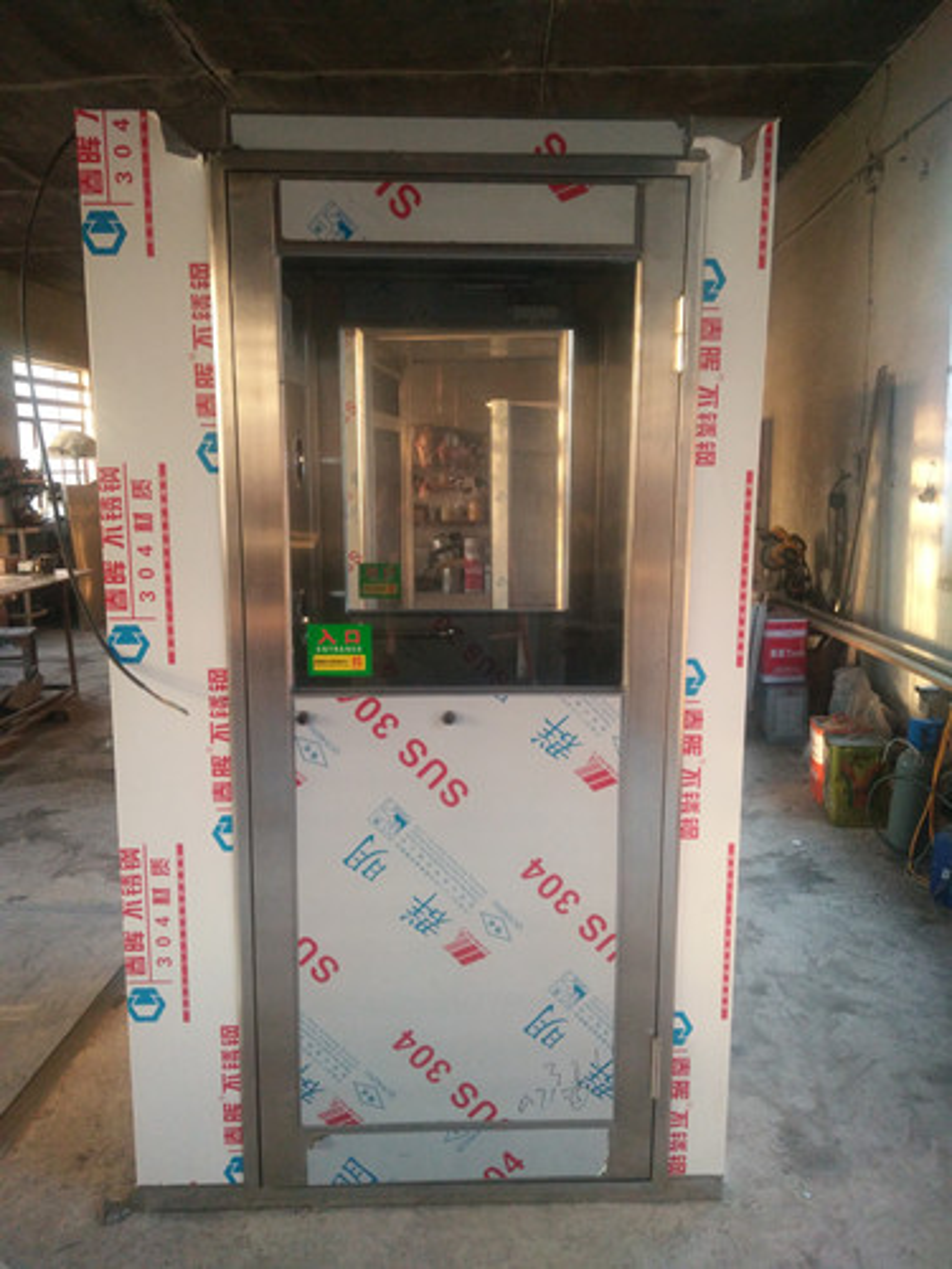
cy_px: 634
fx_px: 770
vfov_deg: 79.0
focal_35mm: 21
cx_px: 476
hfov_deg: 63.4
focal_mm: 3.66
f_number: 2.2
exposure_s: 1/33.3
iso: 230
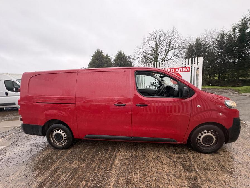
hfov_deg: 102.1
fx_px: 101
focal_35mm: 14
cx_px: 125
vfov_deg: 85.7
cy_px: 94
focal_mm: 2.22
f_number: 2.2
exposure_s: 1/89
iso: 250
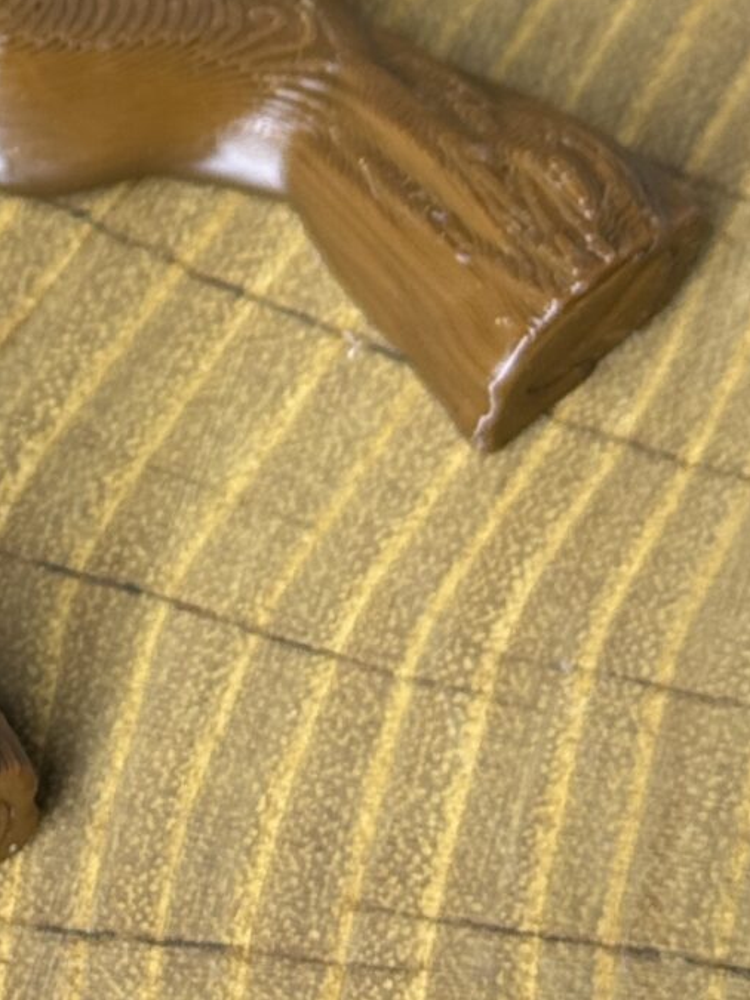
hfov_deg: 8.0
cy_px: 40
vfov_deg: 10.8
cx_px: -406
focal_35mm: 182
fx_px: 5259
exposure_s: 1/121
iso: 64
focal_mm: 6.76
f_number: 1.78
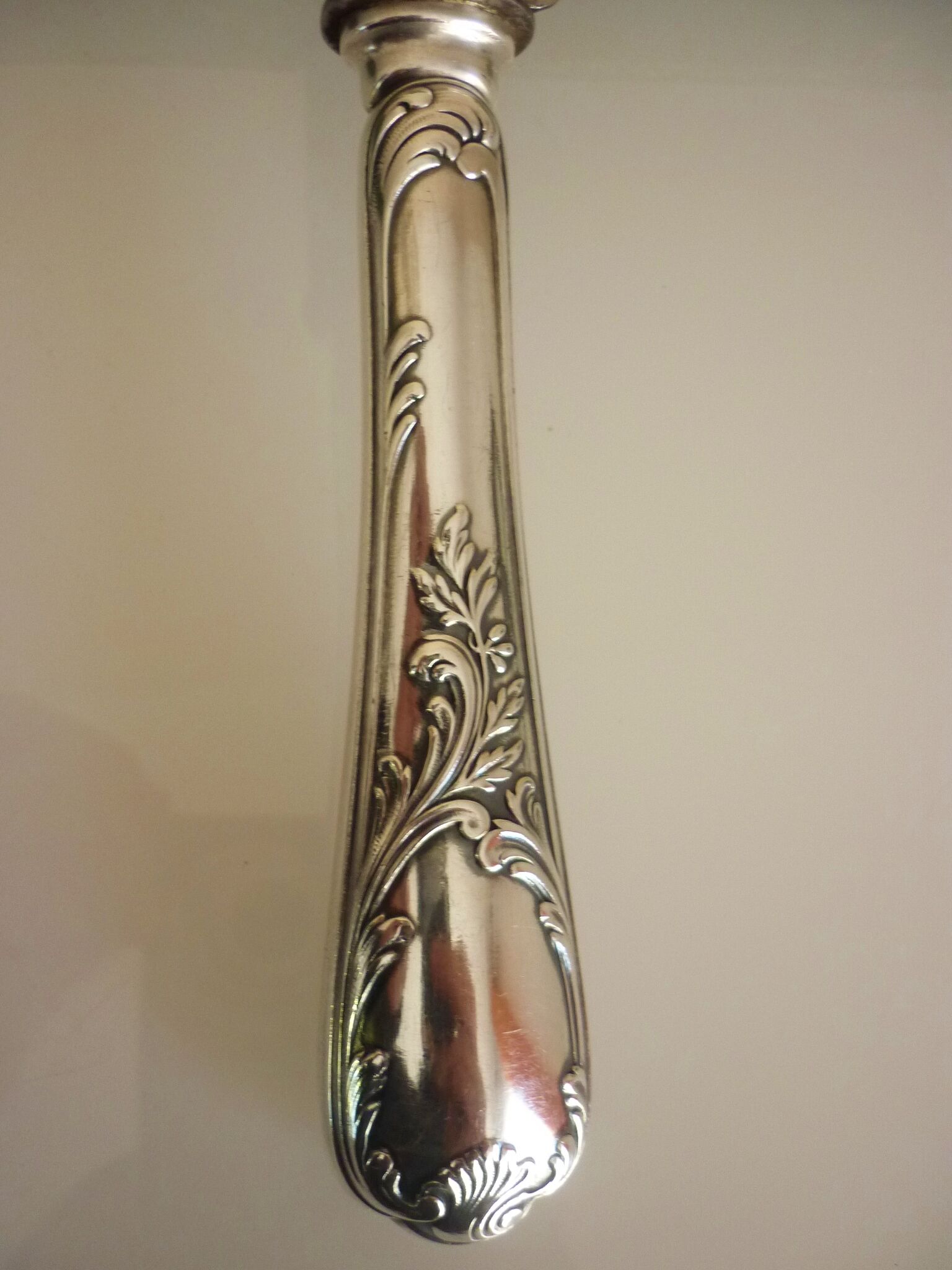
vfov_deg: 55.4
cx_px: 476
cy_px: 635
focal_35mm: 33
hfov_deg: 42.9
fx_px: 1210
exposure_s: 1/30
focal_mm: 5.5
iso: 200
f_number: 2.8
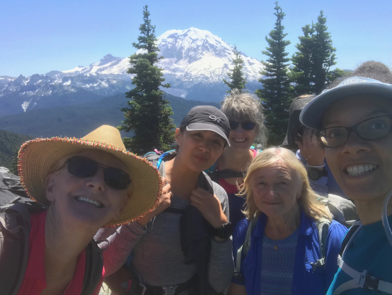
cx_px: 196
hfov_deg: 56.8
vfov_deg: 44.2
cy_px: 148
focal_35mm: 32
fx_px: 363
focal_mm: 2.87
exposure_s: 1/419
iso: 25
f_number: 2.2
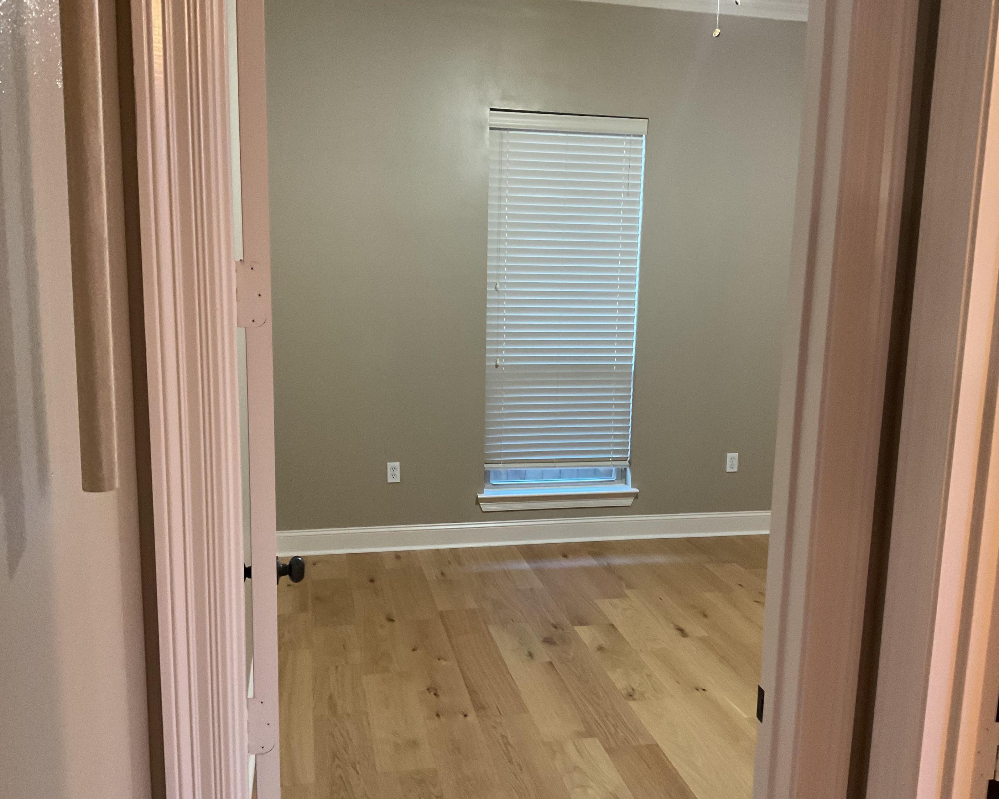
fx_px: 917
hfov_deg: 57.2
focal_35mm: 31
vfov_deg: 47.1
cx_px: 517
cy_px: 408
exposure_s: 1/60
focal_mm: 3
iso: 250
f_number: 1.8
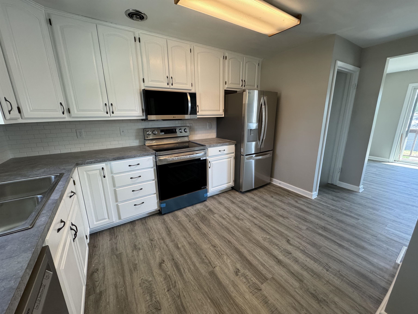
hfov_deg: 102.1
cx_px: 209
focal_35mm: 14
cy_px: 157
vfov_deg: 85.7
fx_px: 169
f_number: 2.2
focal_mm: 2.22
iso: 250
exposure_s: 1/120
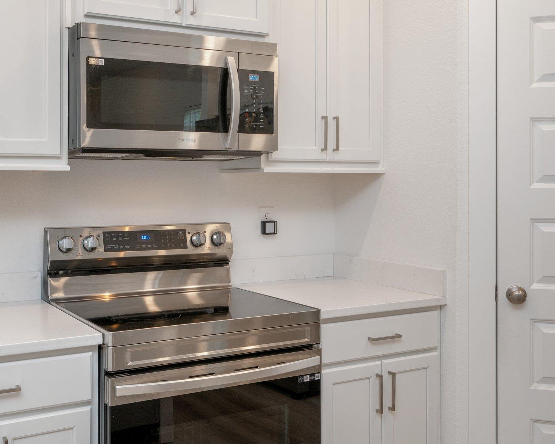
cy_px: 196
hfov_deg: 46.0
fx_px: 641
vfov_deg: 38.2
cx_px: 179
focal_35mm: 39
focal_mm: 30
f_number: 9
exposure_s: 1/30
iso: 400
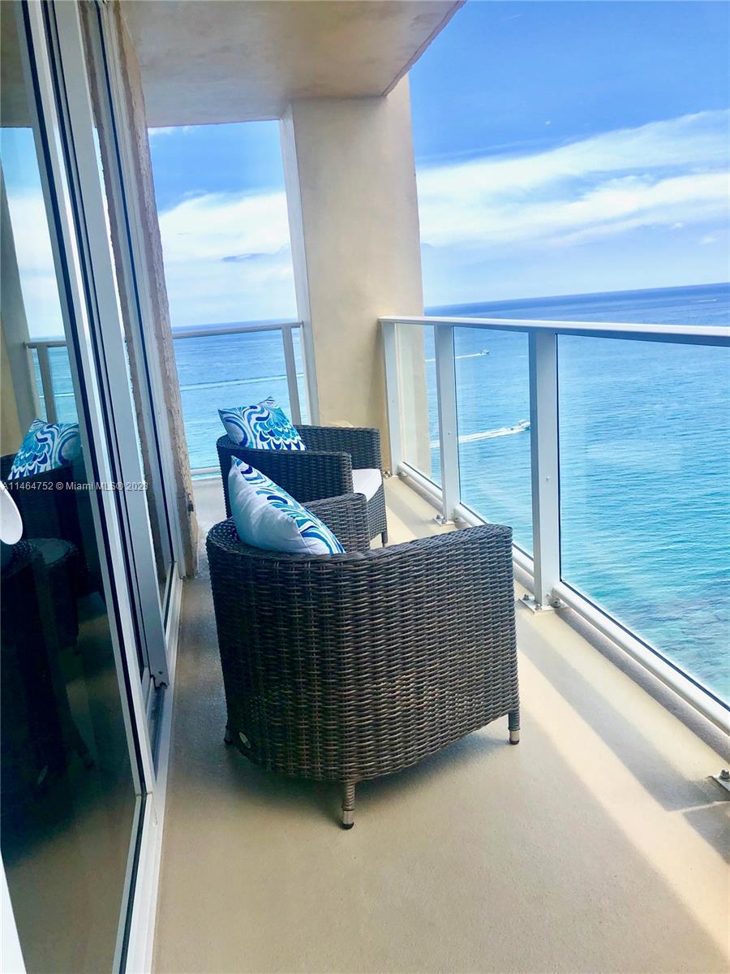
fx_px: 787
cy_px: 487
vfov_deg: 63.4
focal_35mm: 28
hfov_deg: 49.7
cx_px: 365
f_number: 1.8
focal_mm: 4
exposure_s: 1/1230
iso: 20
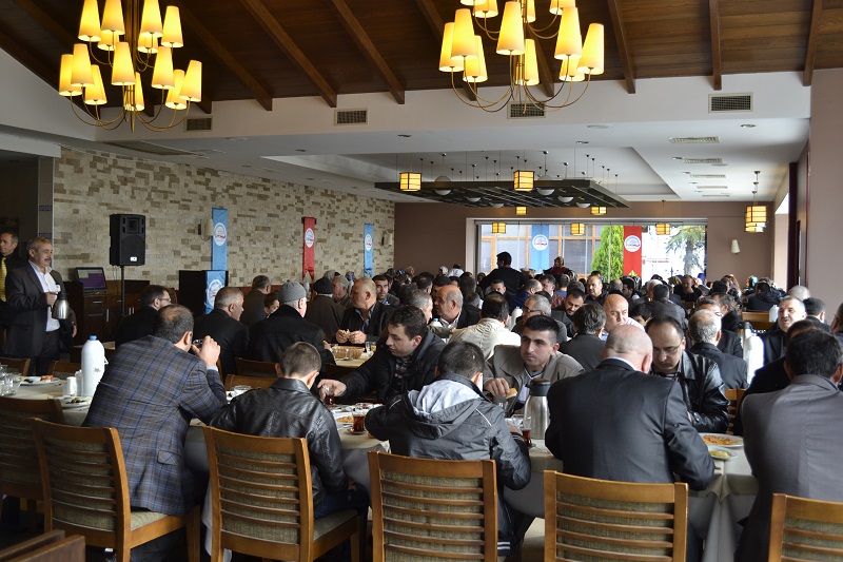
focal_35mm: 36
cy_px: 281
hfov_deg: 53.1
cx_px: 422
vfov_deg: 36.9
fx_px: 843
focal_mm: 24
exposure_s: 1/100
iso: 400
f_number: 5
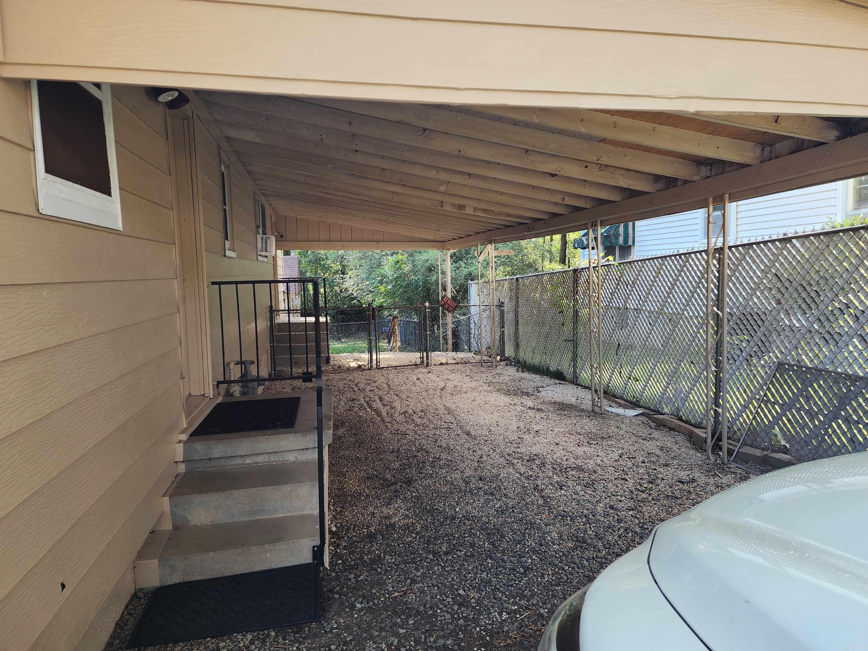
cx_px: 434
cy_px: 326
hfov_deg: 73.9
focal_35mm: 23
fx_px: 577
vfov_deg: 58.9
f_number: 1.8
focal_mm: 6.4
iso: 50
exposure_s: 1/180
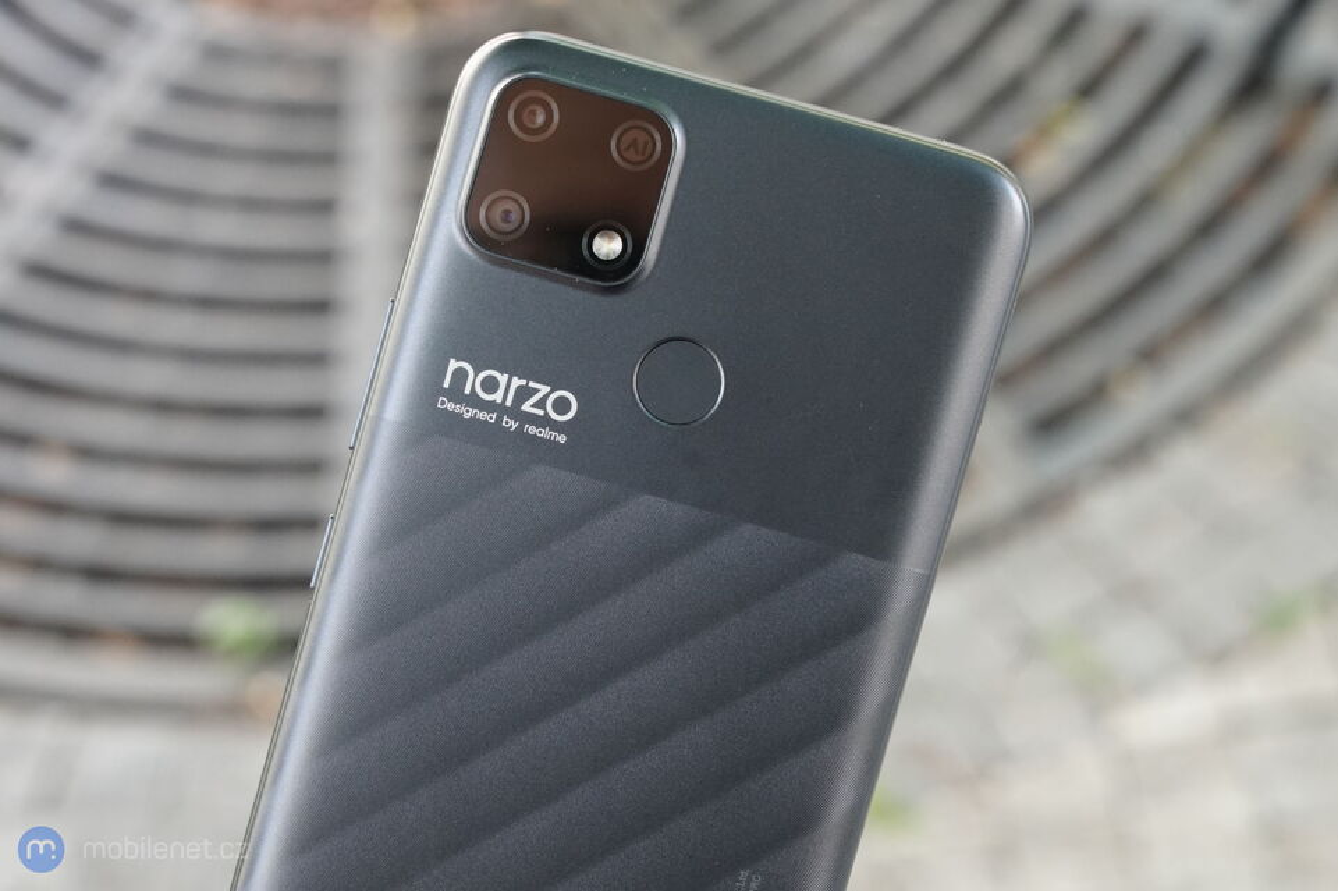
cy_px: 446
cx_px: 669
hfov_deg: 31.9
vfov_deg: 21.6
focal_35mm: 63
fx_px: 2341
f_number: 8
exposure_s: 1/160
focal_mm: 63
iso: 4000
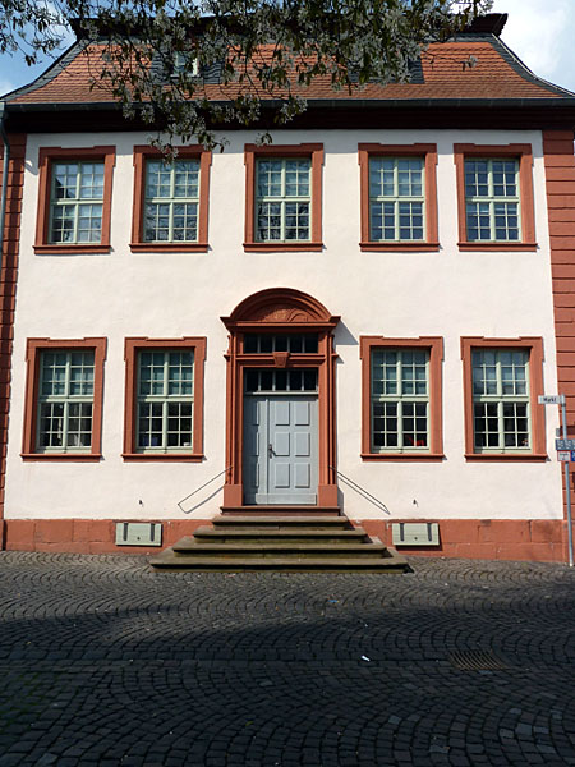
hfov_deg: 54.9
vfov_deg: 69.4
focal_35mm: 25
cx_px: 288
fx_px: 554
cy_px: 384
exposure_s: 1/400
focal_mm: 4.1
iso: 80
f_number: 5.6
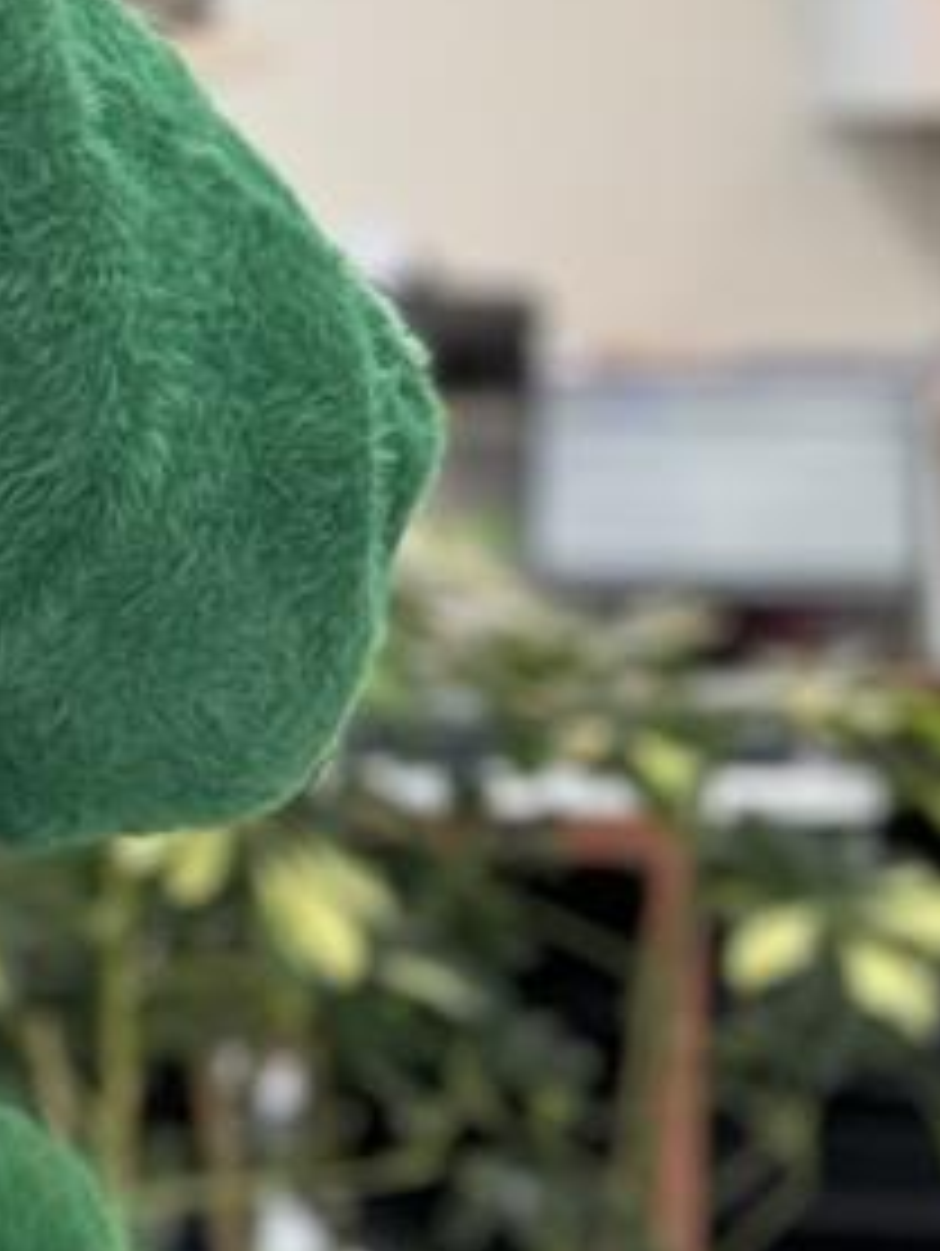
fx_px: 8315
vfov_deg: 8.6
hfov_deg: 6.4
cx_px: -652
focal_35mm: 230
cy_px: 808
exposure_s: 1/50
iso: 100
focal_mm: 6.76
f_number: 1.78
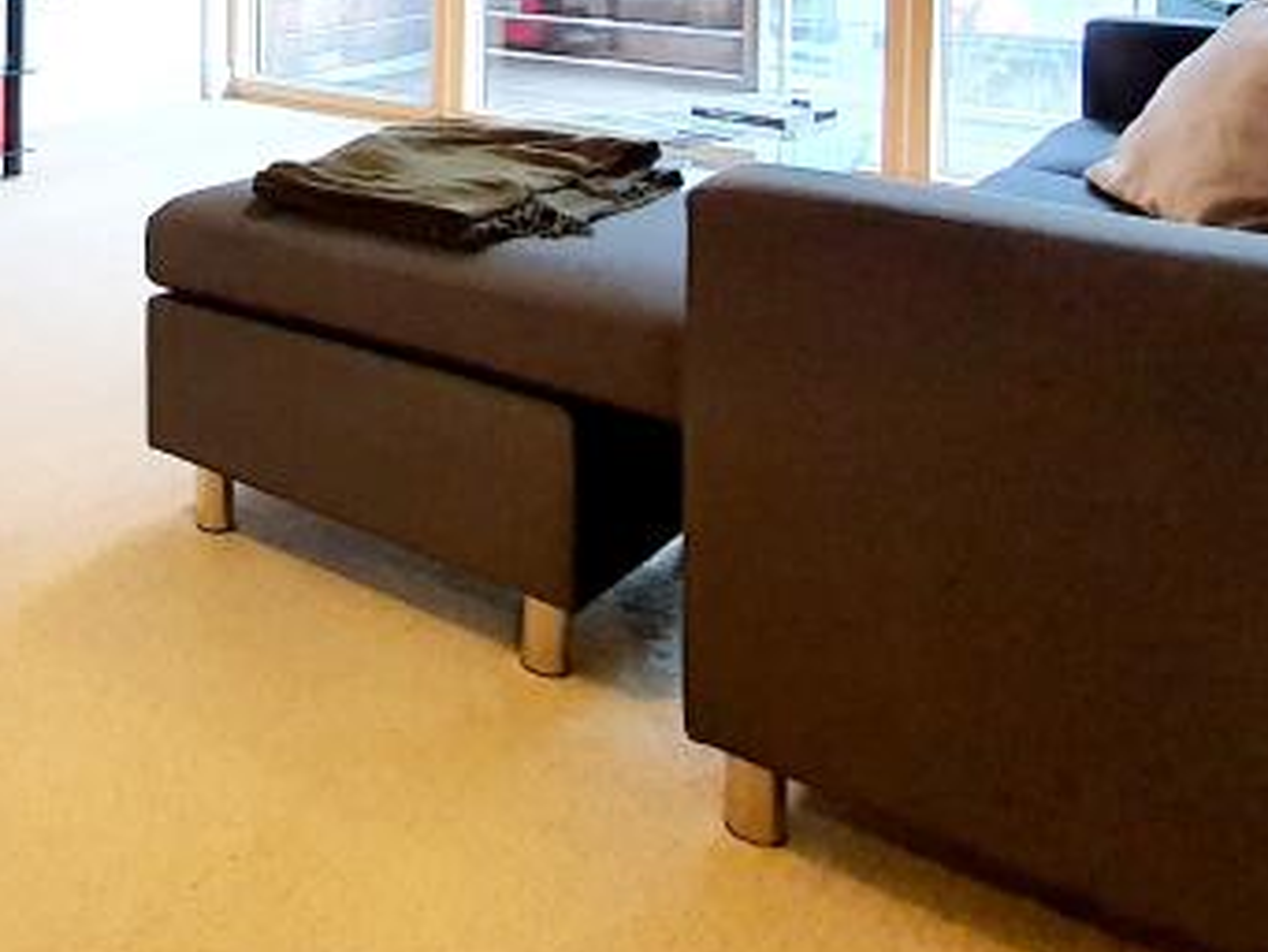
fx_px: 1429
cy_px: -130
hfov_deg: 41.9
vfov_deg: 31.9
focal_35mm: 39
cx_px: 19
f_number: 2.2
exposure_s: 1/33
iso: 400
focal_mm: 1.8
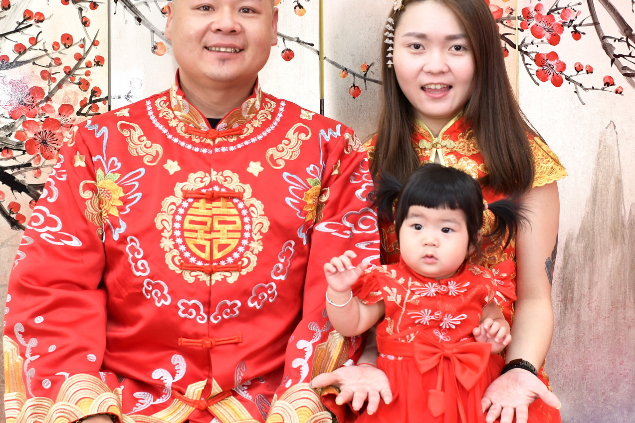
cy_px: 146
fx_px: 1164
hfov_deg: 30.5
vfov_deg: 20.5
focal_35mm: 66
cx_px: 317
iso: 800
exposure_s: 1/160
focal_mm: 35
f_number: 4.5
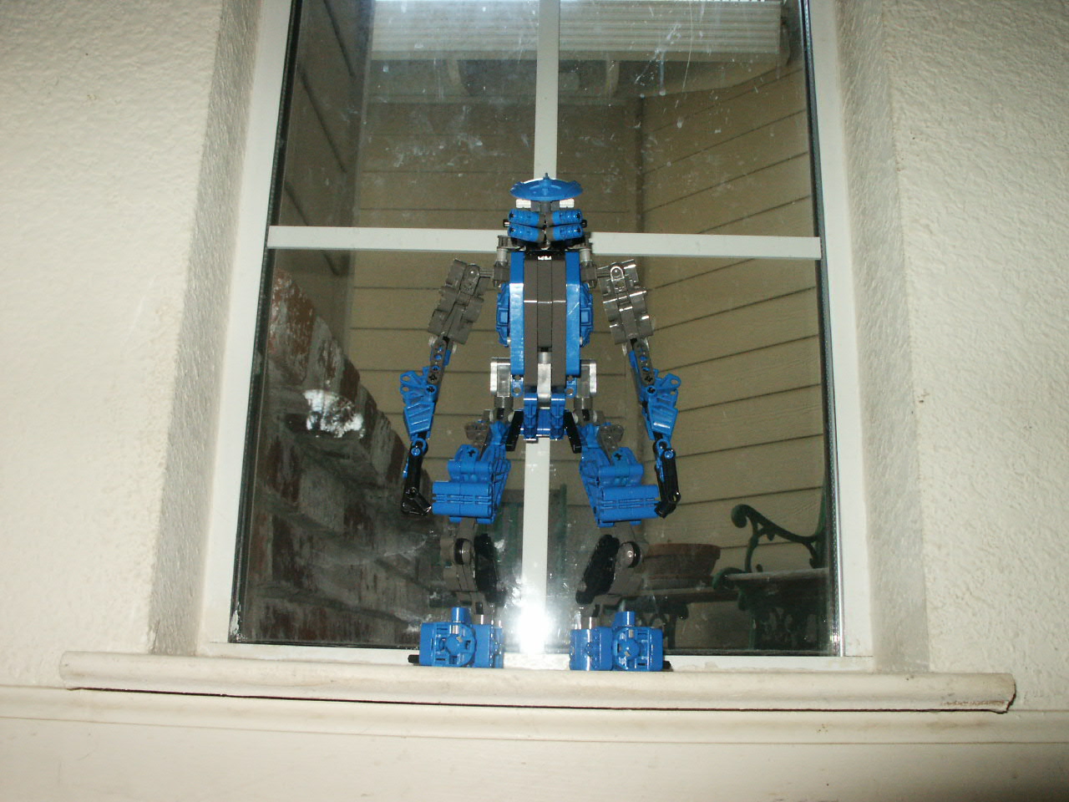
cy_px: 401
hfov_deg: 52.6
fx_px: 1081
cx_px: 534
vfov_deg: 40.7
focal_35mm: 35
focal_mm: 7.18
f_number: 6.7
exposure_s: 1/45
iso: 200
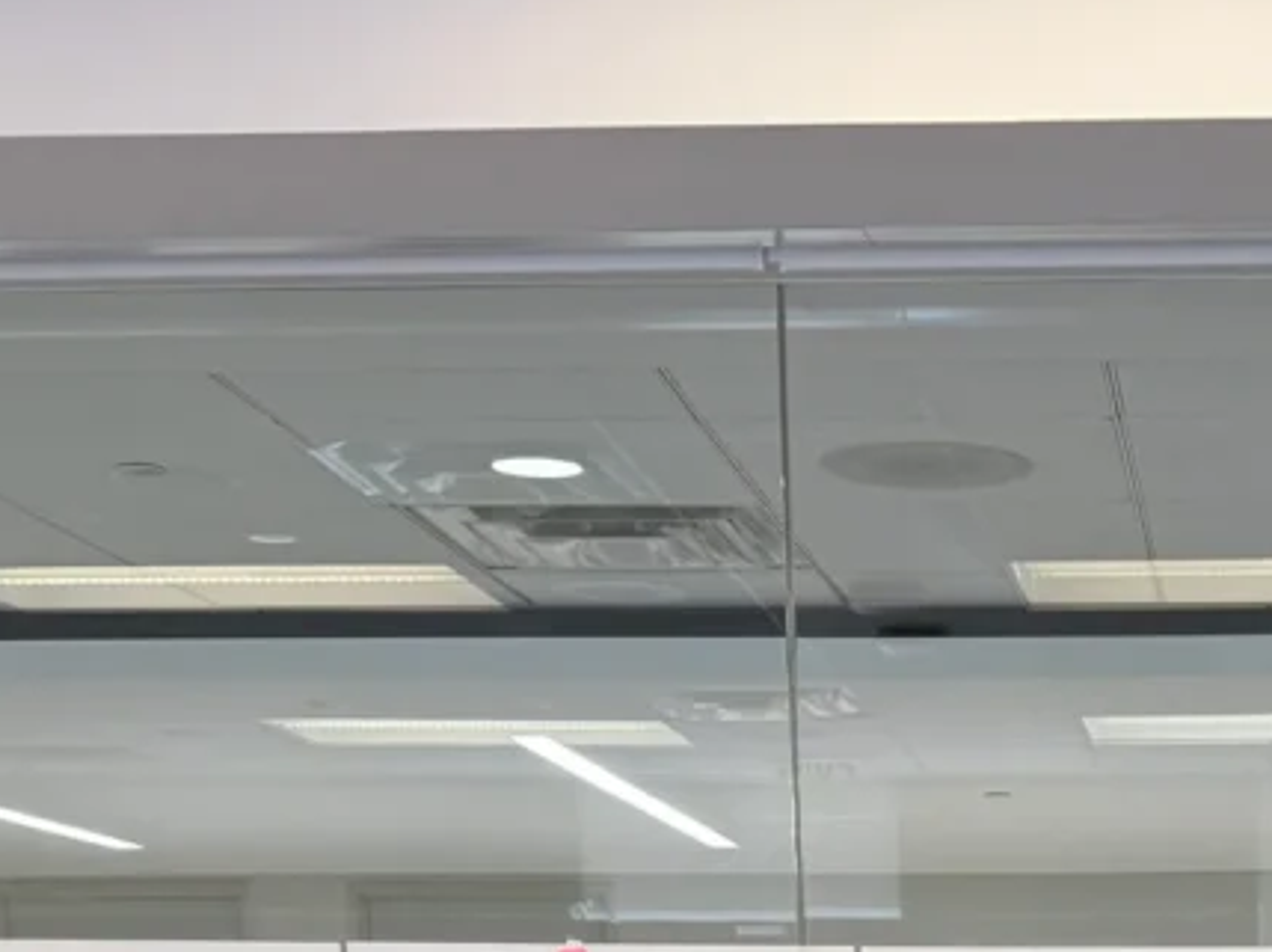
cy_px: 1587
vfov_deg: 15.3
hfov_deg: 22.1
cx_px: 1228
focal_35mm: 86
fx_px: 3158
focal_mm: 6.76
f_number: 1.78
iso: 125
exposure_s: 1/60
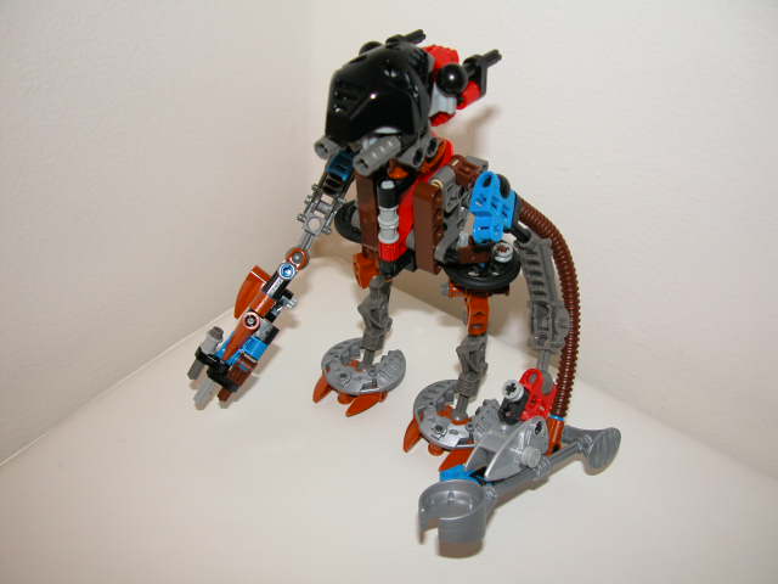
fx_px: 764
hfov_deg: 54.0
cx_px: 389
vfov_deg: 41.8
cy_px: 292
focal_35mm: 34
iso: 100
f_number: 2.8
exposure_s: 1/60
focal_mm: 8.9
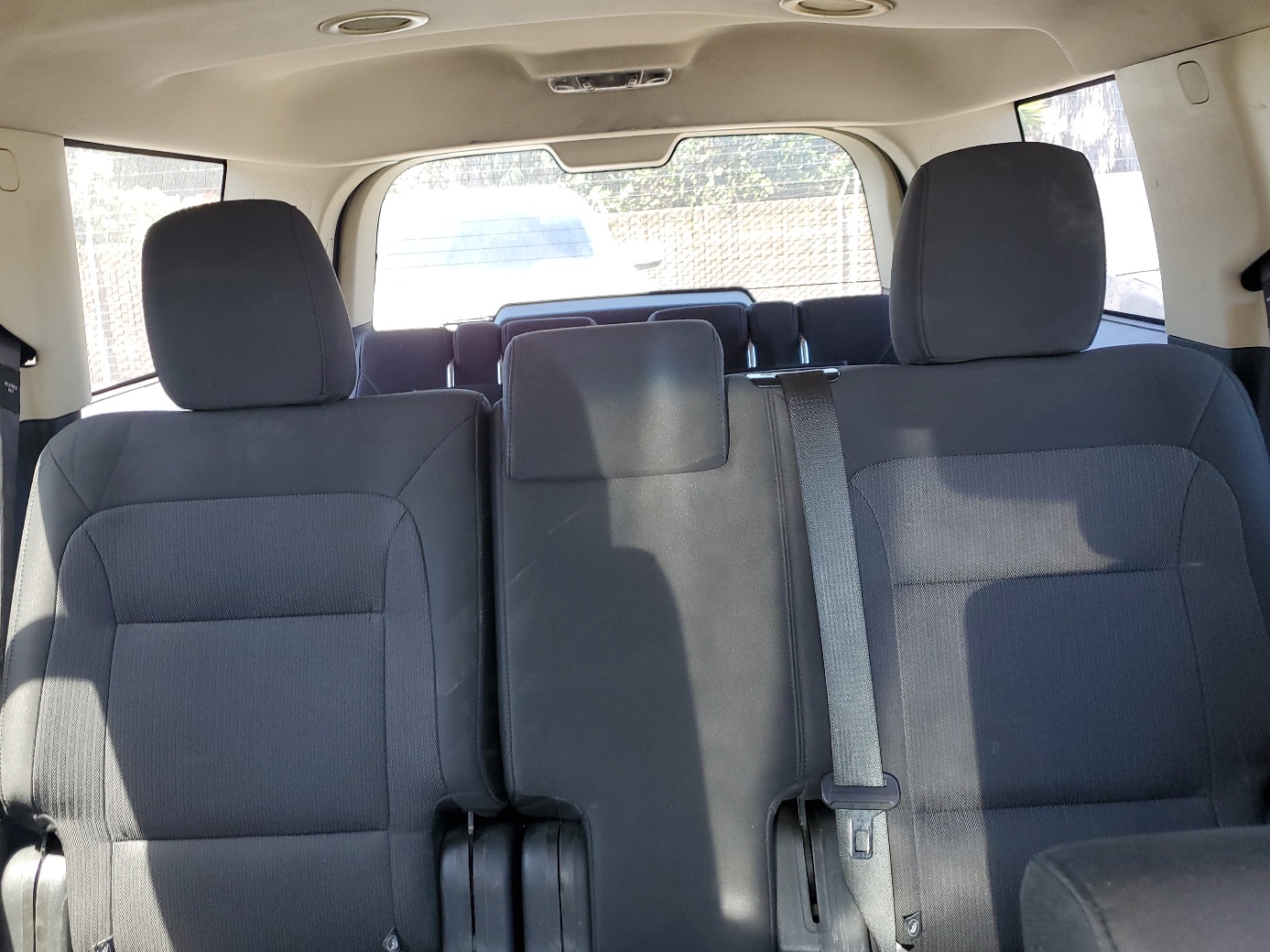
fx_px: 1101
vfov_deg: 46.8
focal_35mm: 30
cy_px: 499
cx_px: 565
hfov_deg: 59.8
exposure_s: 1/60.2
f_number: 1.5
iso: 77
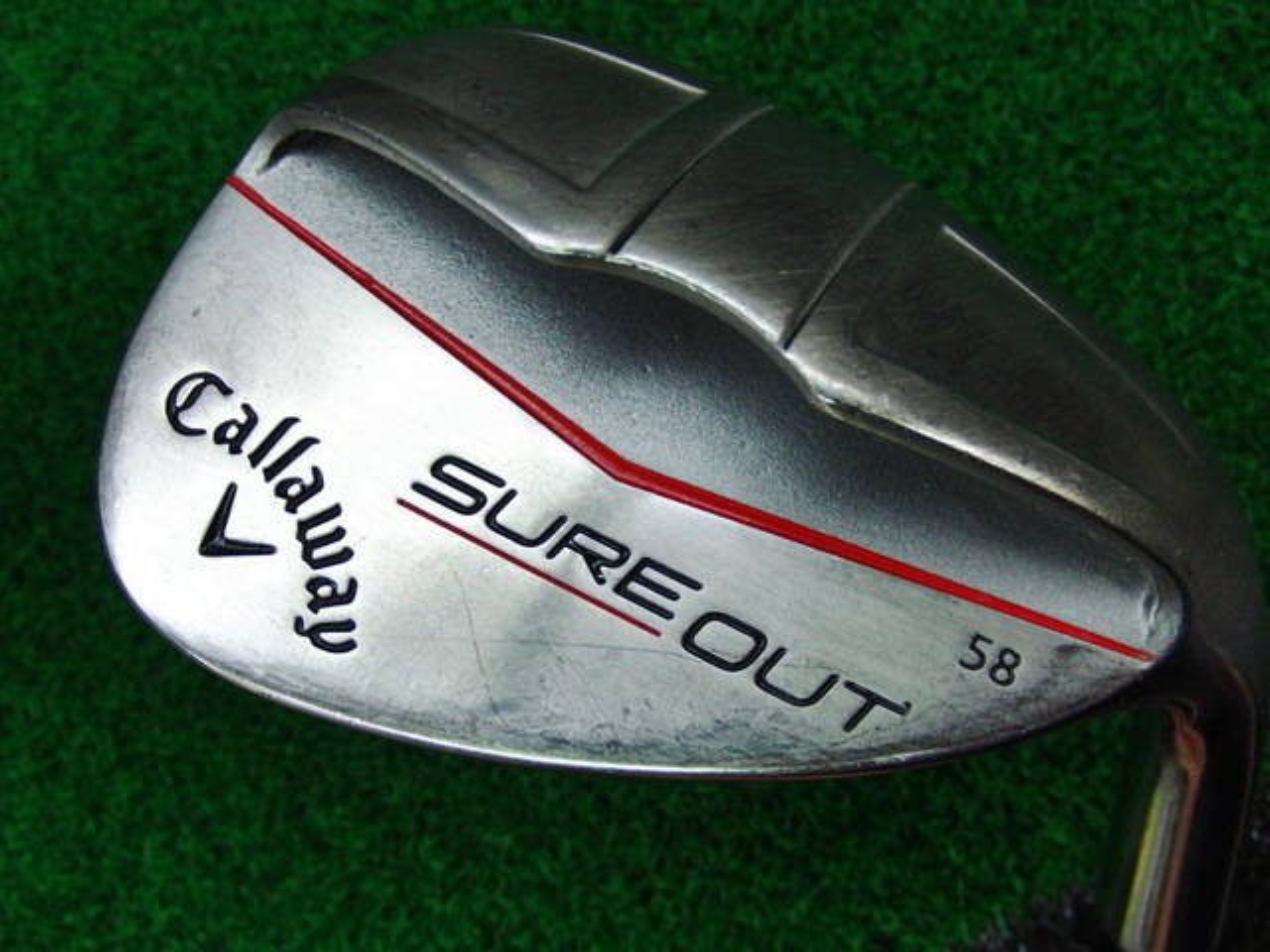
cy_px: 476
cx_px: 635
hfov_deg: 50.1
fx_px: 1357
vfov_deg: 38.7
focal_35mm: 37
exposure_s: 1/80
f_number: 3.6
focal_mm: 6.42
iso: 200
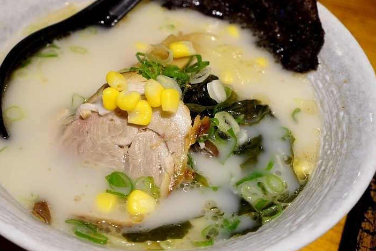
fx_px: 572
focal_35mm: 55
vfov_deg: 24.7
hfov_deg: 36.1
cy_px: 110
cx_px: 134
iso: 800
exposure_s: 1/50
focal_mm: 25
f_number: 4
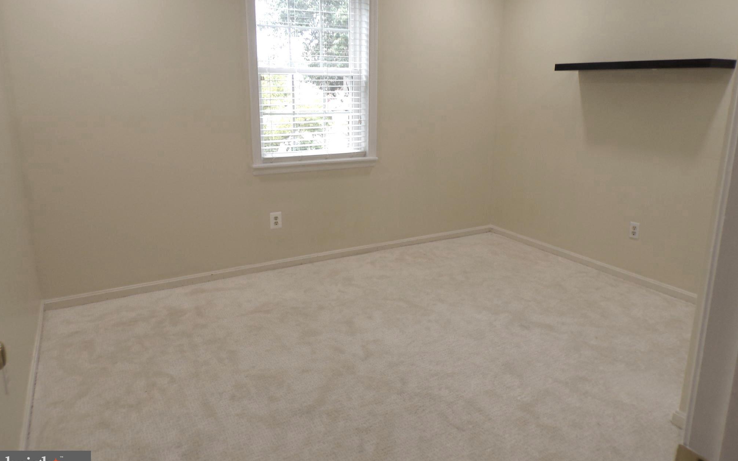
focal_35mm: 26
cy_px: 198
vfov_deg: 47.4
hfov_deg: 70.4
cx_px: 376
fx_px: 523
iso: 100
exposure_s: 1/50
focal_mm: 4.3
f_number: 3
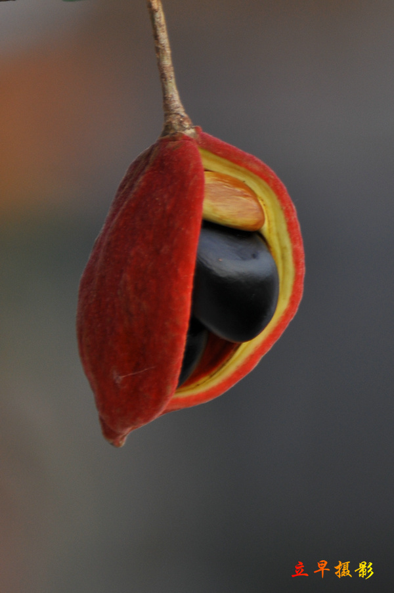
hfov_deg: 3.0
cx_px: 197
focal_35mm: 450
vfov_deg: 4.6
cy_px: 296
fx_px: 7404
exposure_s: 1/80
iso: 200
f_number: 5.6
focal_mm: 300
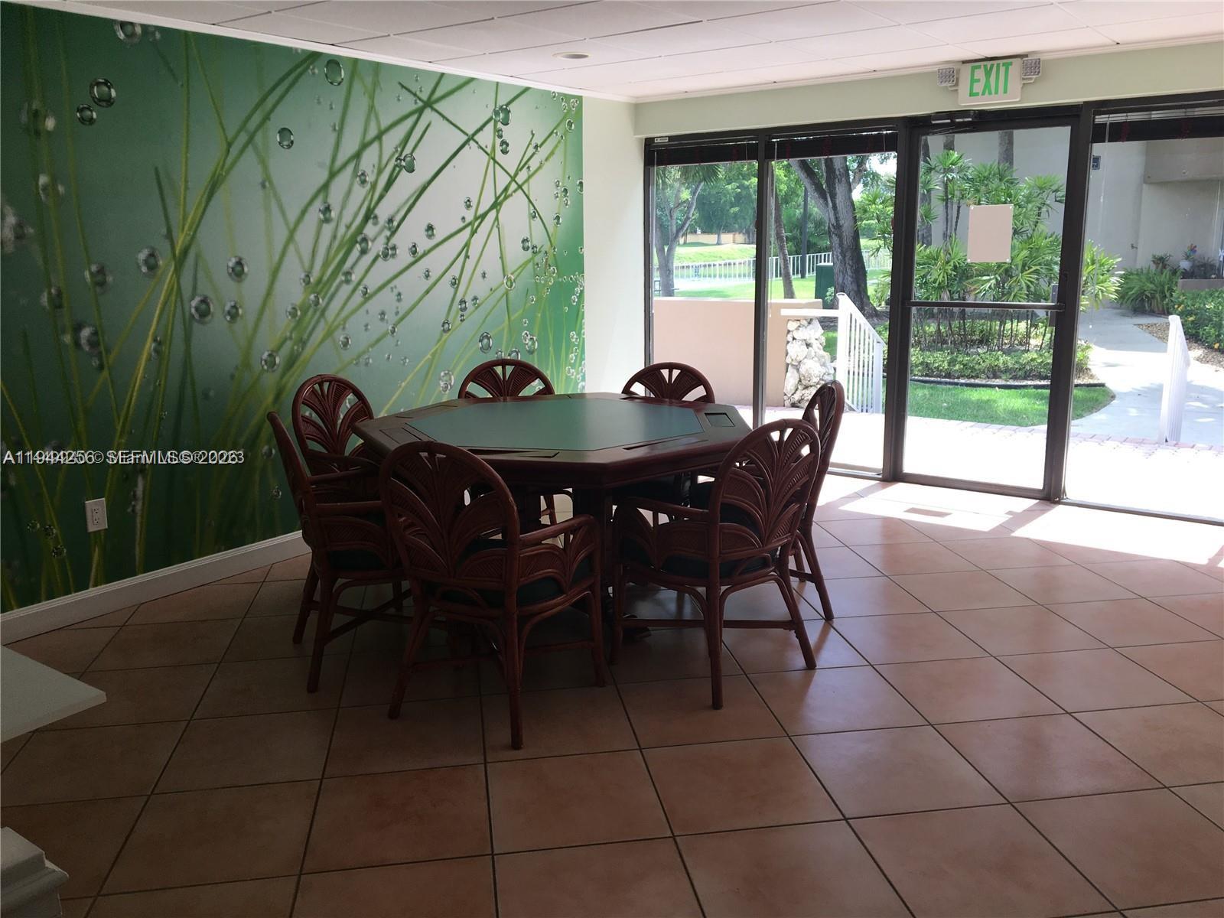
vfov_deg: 48.2
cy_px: 459
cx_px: 612
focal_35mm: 29
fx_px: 1025
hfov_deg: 61.7
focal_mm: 4.15
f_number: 2.2
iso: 25
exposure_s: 1/120
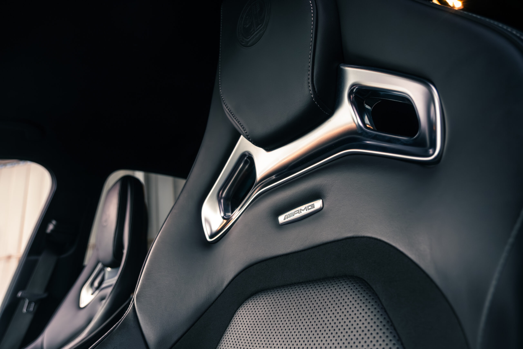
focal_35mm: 24
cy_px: 174
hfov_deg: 73.7
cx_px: 262
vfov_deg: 53.1
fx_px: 349
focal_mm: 16
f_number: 4
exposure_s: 1/125
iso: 1000
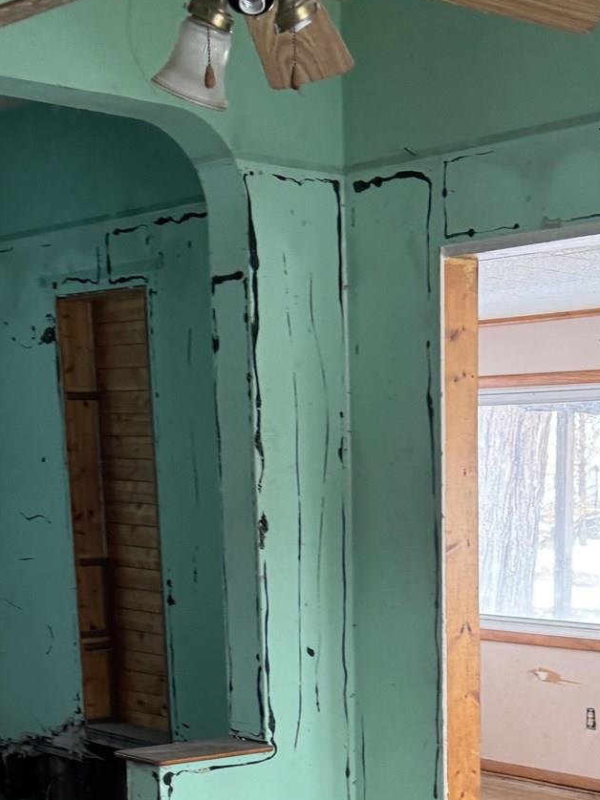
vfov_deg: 27.2
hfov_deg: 22.1
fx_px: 1526
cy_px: 859
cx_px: 442
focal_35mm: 66
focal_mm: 6.76
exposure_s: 1/121
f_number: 1.78
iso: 160
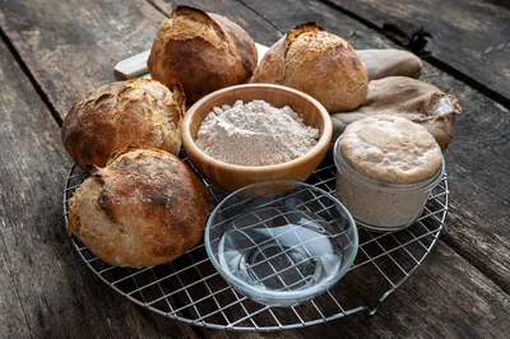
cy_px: 170
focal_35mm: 41
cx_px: 255
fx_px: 580
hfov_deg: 47.4
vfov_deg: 32.6
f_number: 8
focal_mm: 41
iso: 100
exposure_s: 1/160
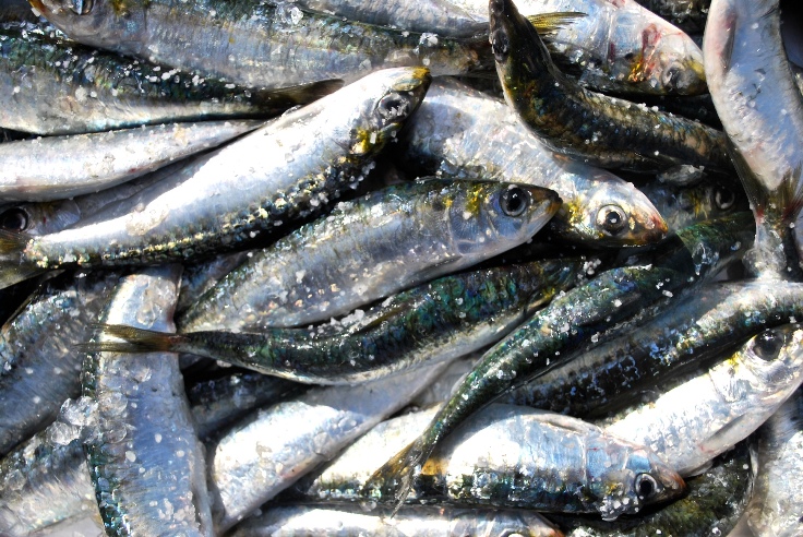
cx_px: 402
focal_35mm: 45
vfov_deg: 29.9
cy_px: 268
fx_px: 1005
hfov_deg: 43.6
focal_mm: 30
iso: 100
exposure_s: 1/800
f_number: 5
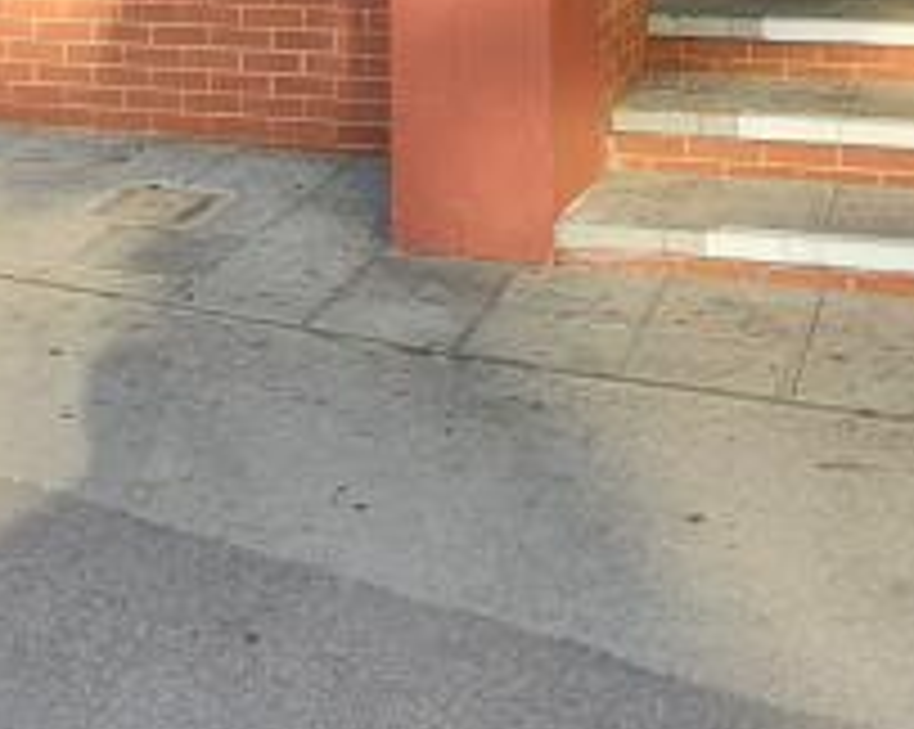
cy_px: -315
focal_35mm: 64
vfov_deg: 20.8
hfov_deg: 29.6
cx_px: 482
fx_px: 1730
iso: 50
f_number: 2.2
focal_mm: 1.8
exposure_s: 1/126
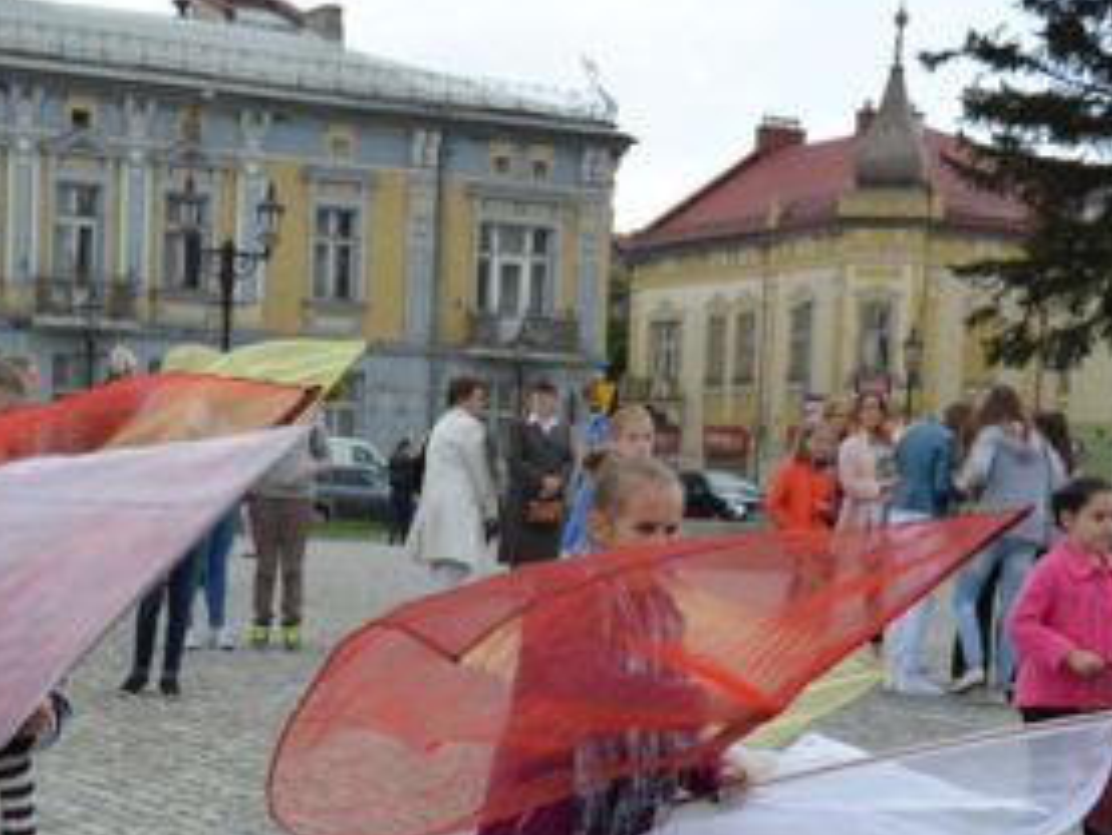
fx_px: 2603
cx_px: 407
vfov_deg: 18.0
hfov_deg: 24.0
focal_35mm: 81
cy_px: 715
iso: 400
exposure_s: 1/1000
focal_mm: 26
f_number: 4.5
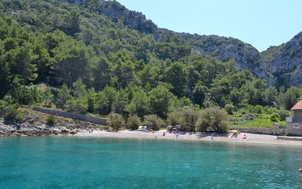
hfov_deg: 56.7
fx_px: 280
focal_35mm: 34
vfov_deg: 37.3
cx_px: 151
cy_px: 93
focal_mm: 22
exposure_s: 1/250
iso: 110
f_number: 5.6
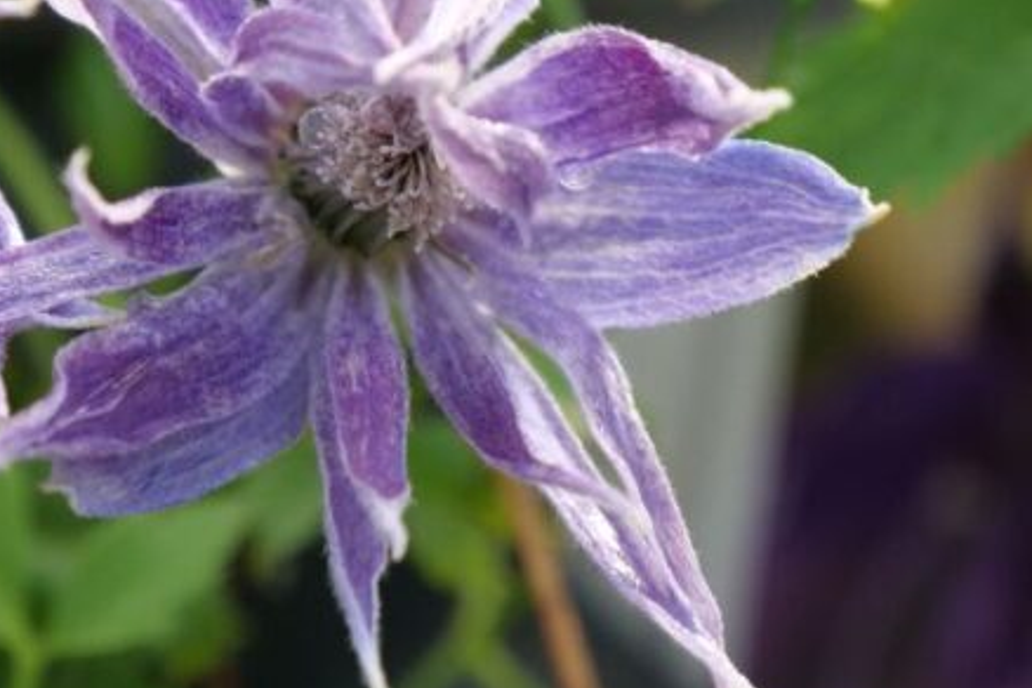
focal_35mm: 552
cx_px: 52
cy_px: 186
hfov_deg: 3.7
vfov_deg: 2.5
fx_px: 15823
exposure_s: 1/320
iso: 1000
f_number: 5.6
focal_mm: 140
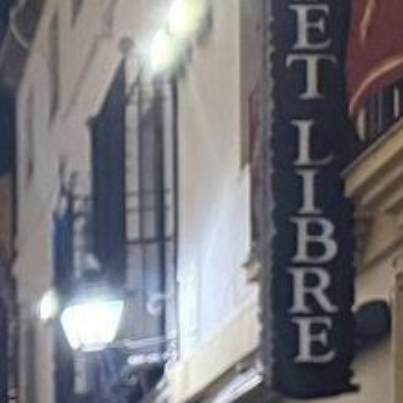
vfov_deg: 10.4
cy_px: 806
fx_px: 2042
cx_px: -883
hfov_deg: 8.8
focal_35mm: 155
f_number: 1.78
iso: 640
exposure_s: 1/33
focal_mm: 6.76
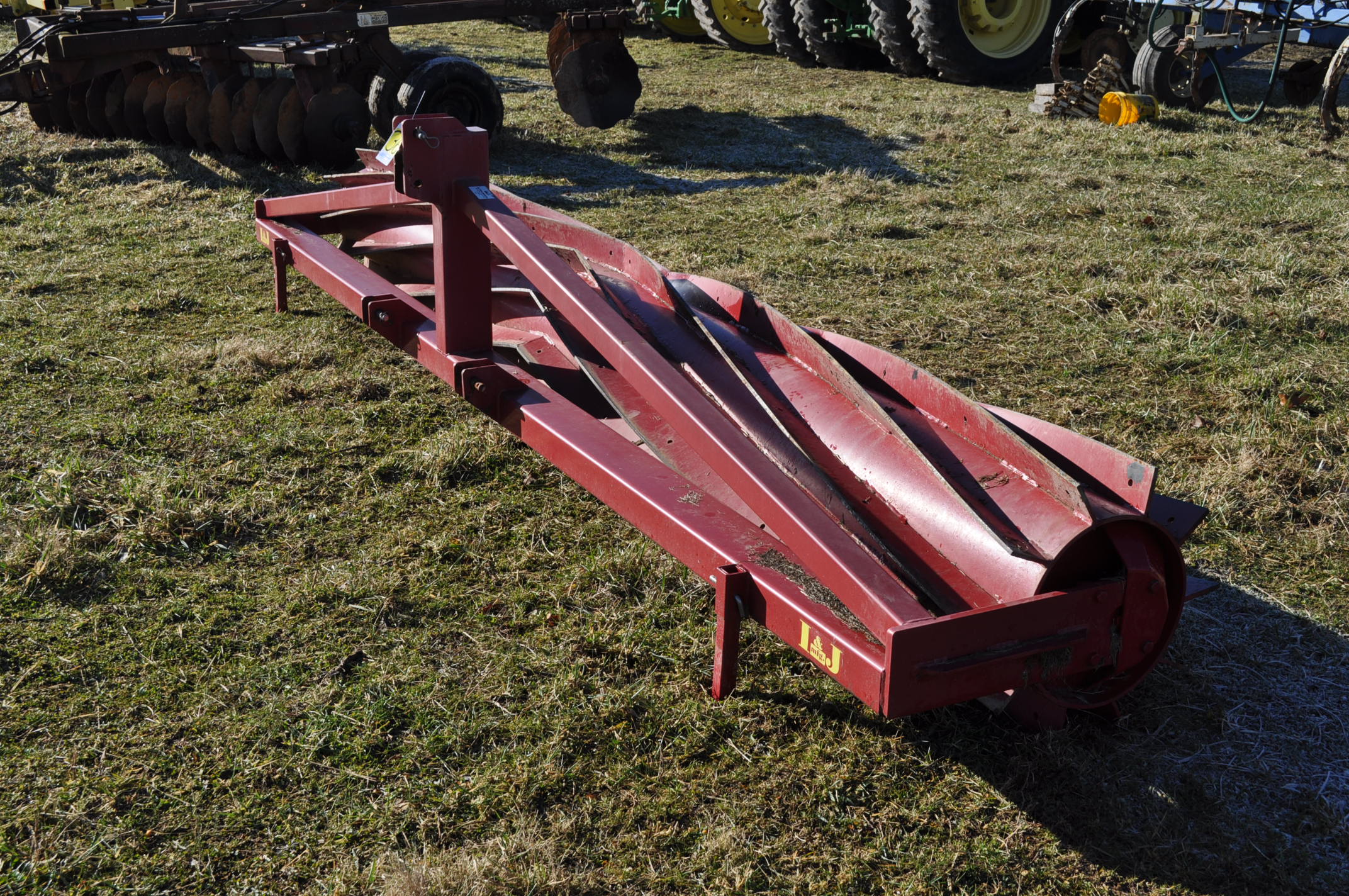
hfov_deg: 46.4
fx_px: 1572
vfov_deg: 31.8
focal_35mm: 42
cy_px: 448
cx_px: 674
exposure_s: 1/320
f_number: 9
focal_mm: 28
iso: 200
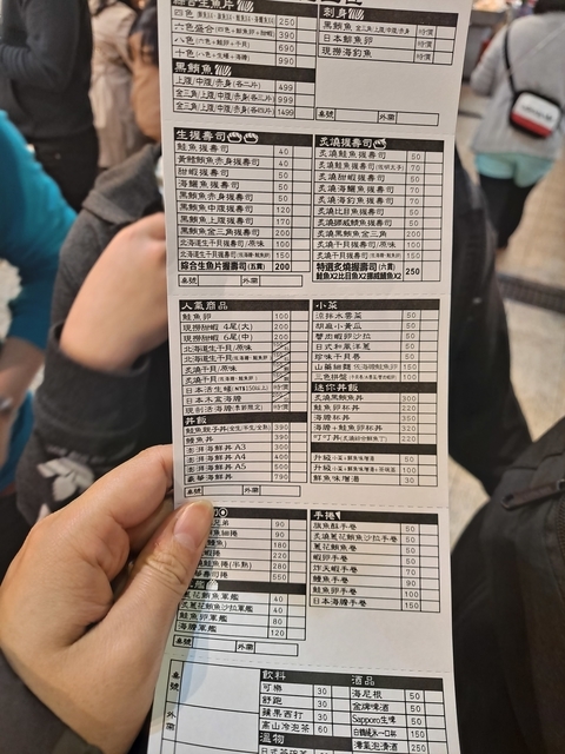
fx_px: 522
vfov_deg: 71.6
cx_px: 282
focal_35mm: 24
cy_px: 377
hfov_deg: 56.8
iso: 125
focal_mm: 5.23
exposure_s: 1/60
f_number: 1.8
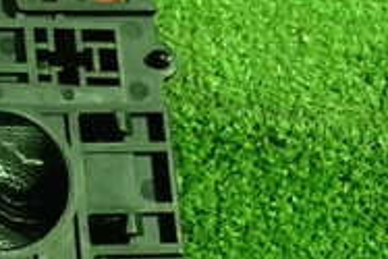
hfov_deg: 18.6
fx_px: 1079
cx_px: -147
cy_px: 128
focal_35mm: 100
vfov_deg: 13.7
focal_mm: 5.5
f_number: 2.3
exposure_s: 1/30
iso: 1250
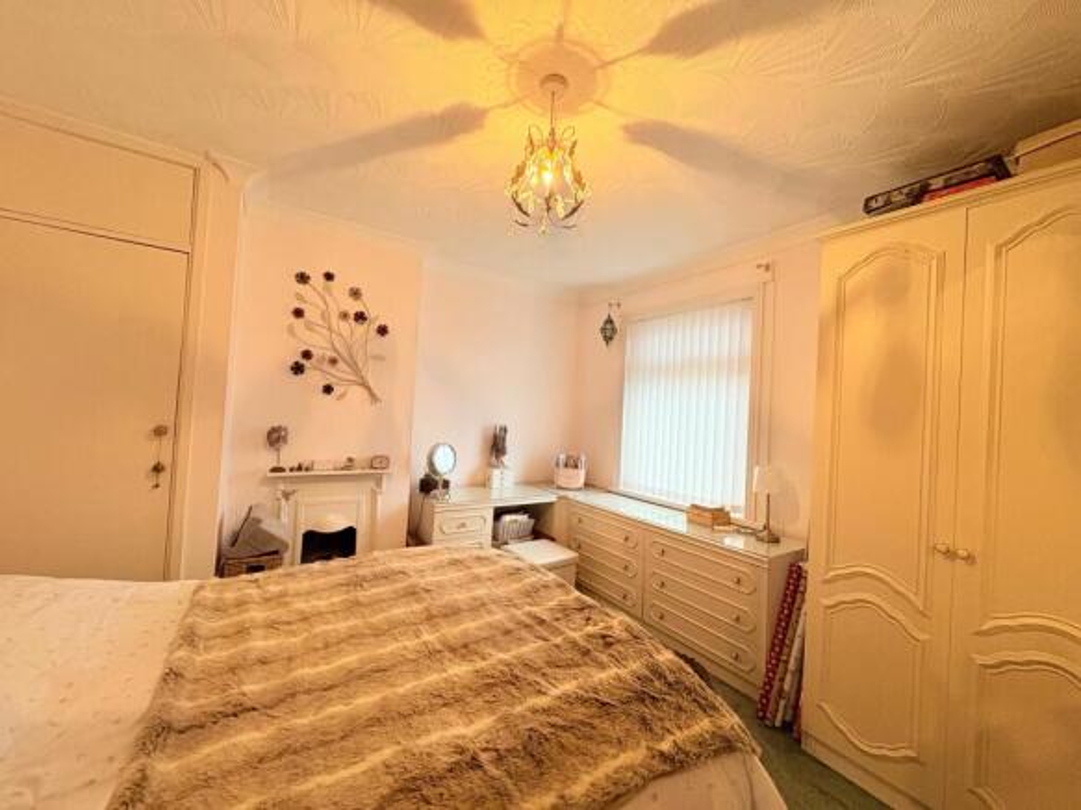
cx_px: 540
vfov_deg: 85.7
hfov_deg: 102.1
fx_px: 437
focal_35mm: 14
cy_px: 405
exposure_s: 1/50
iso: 320
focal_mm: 2.22
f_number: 2.2
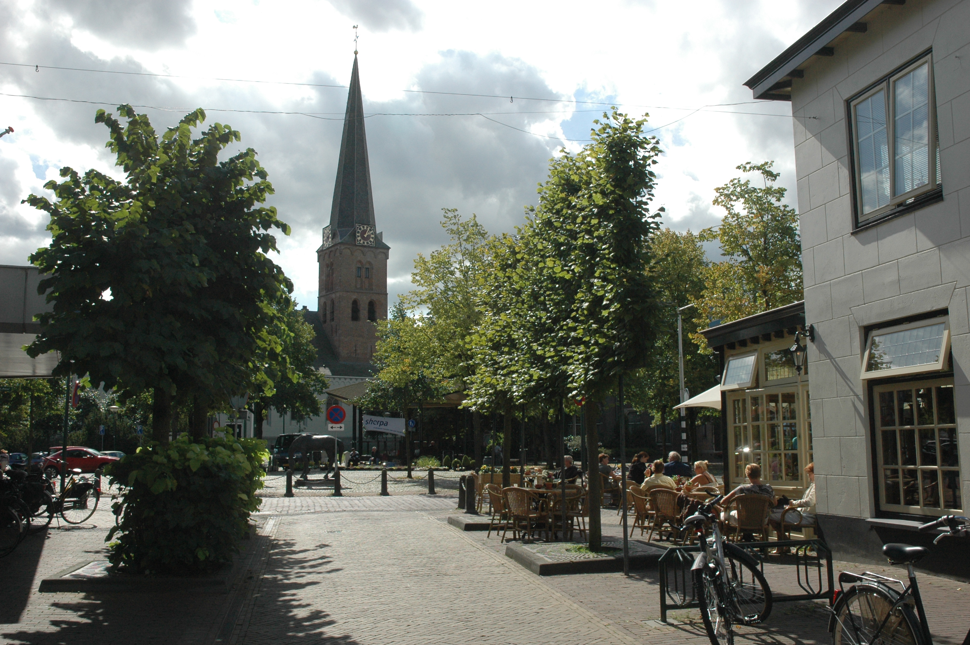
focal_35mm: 36
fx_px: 969
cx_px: 485
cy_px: 322
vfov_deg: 36.8
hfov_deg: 53.2
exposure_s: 1/500
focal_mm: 24
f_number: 11
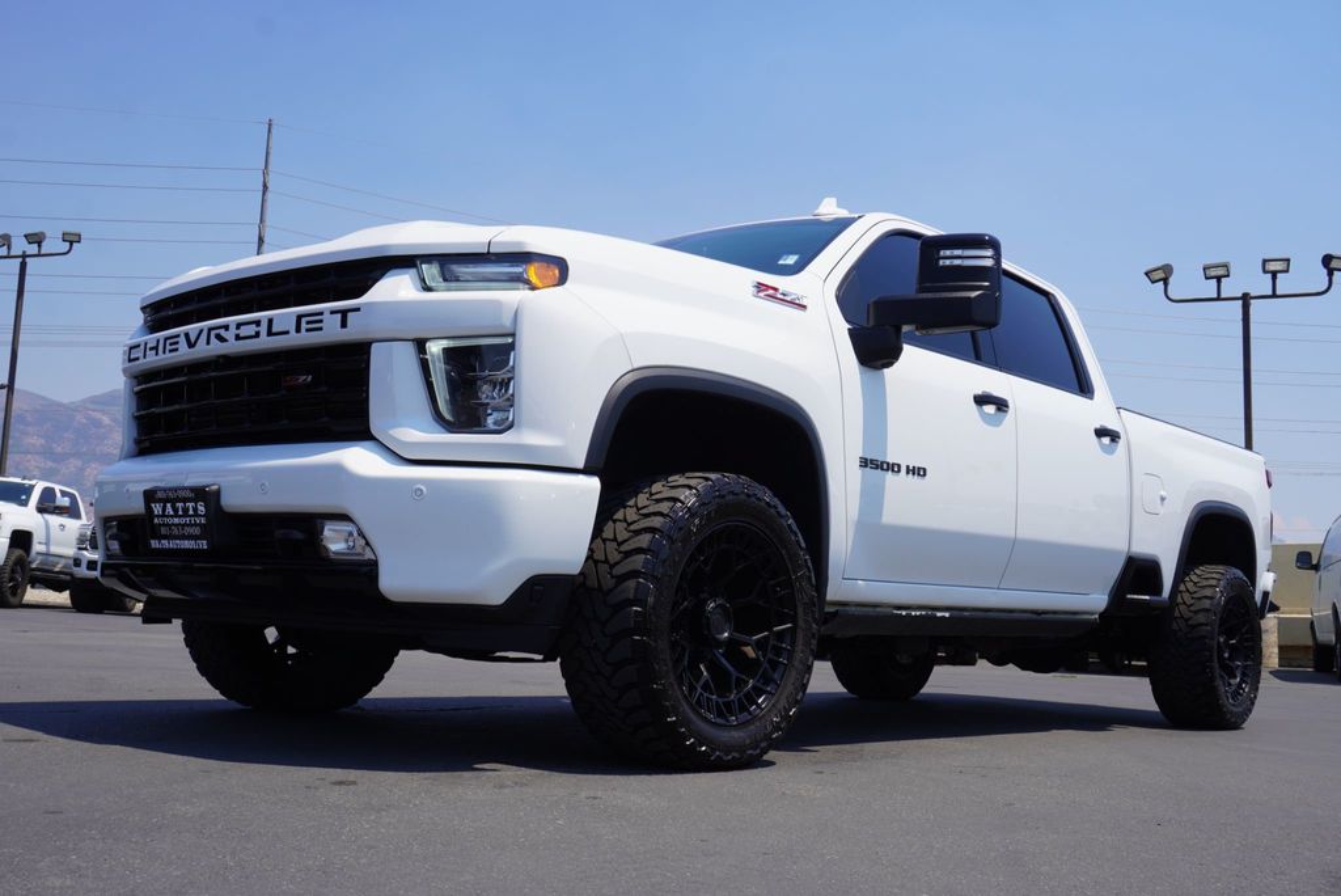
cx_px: 670
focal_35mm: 36
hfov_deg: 53.1
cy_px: 448
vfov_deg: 36.9
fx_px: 1342
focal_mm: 24
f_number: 11
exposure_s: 1/200
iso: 100
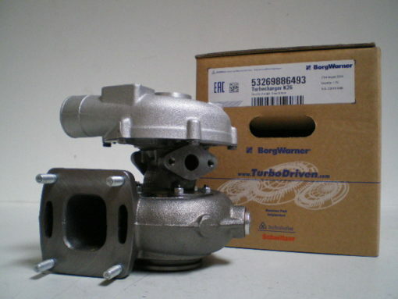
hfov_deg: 49.0
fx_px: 437
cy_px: 150
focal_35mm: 38
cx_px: 199
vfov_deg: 37.8
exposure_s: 1/30
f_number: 3.1
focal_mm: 6.3
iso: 400
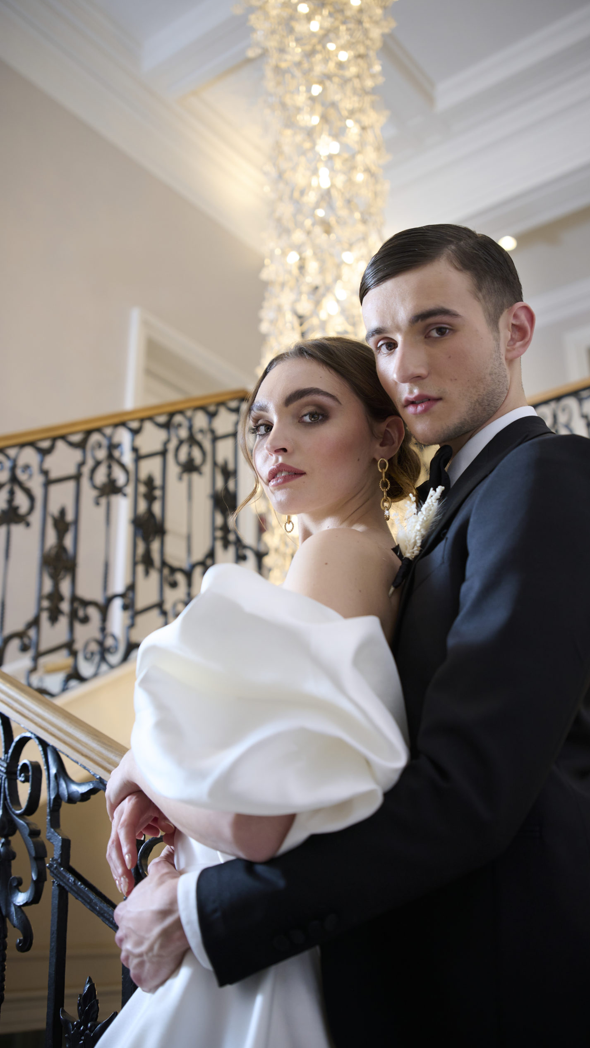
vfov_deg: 54.0
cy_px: 522
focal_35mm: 37
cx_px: 336
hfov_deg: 31.9
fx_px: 1029
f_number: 2.8
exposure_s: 1/200
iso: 200
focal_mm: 35
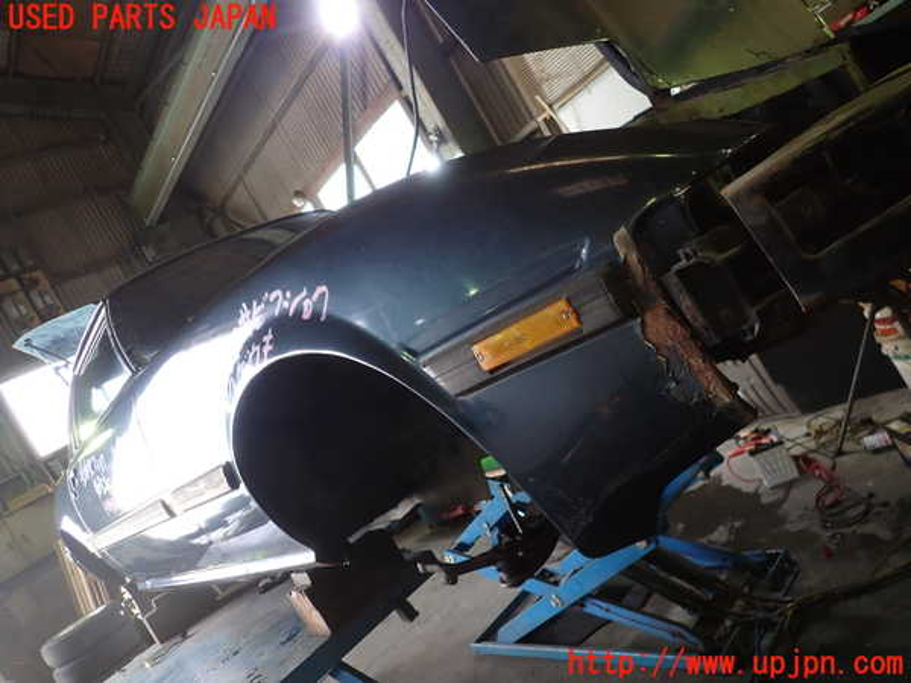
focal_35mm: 25
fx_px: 658
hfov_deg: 69.4
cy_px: 342
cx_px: 456
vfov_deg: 54.9
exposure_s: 1/60
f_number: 2
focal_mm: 4.5
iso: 200
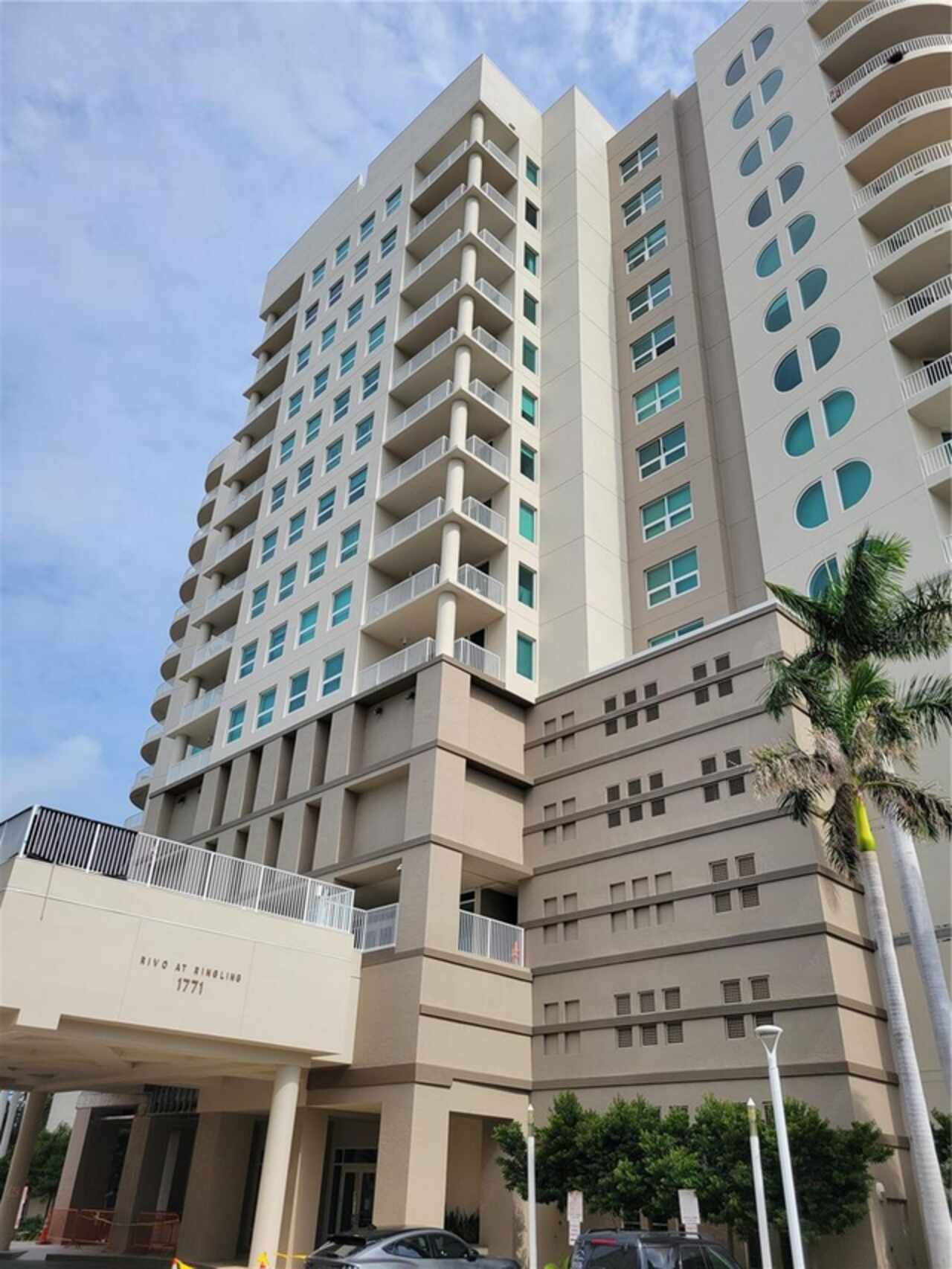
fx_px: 953
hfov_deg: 53.1
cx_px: 476
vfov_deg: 67.3
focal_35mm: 26
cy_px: 634
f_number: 1.8
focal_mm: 5.4
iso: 40
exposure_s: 1/3117
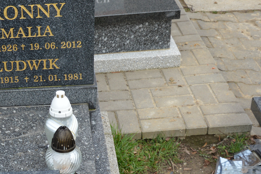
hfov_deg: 27.1
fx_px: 522
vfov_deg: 18.7
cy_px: 142
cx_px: 24
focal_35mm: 72
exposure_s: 1/125
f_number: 5.6
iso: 220
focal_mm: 22
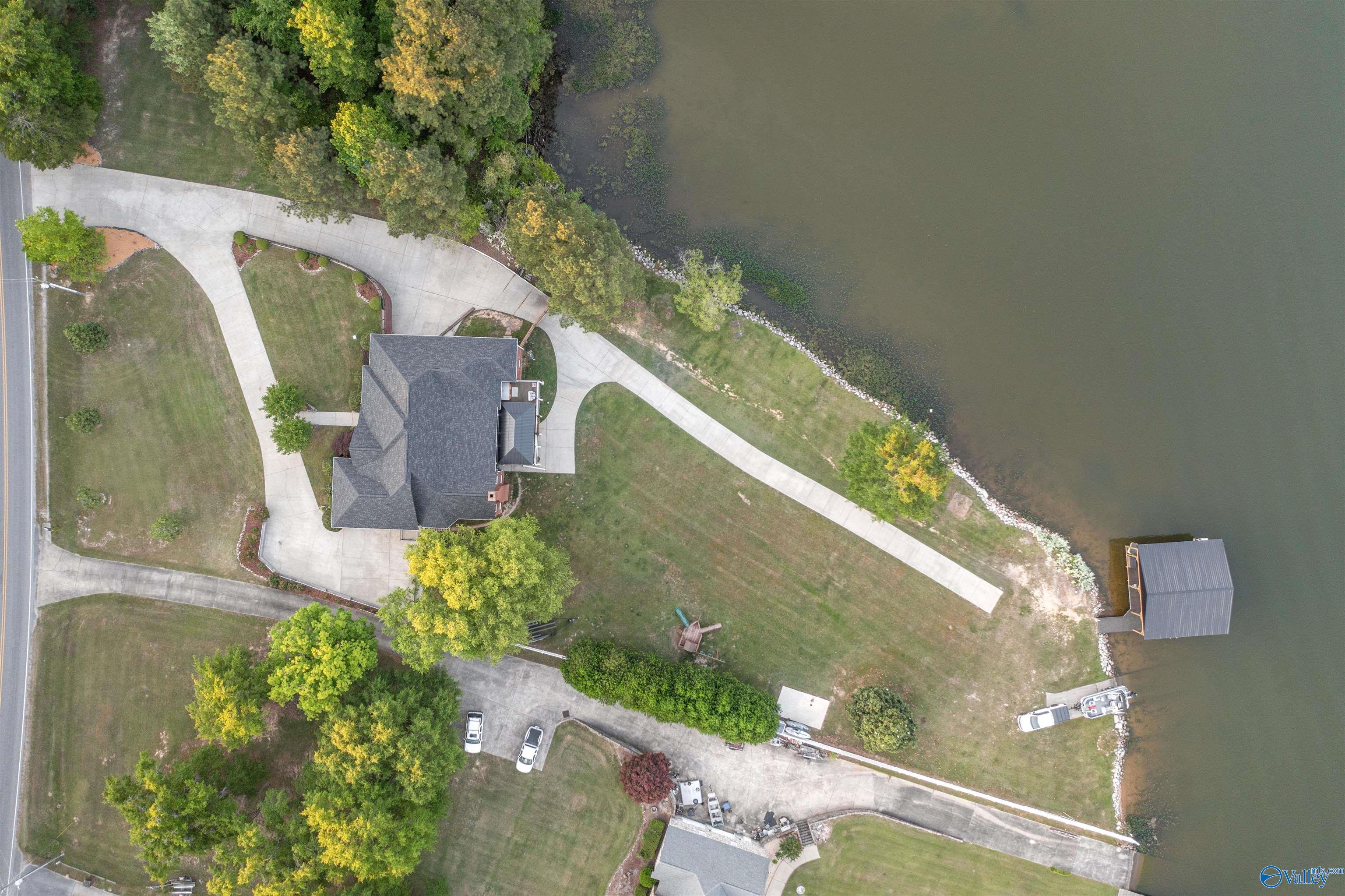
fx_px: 1046
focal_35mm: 28
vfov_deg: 46.4
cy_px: 448
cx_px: 672
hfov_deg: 65.5
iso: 100
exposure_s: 1/20
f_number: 2.8
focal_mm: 10.26
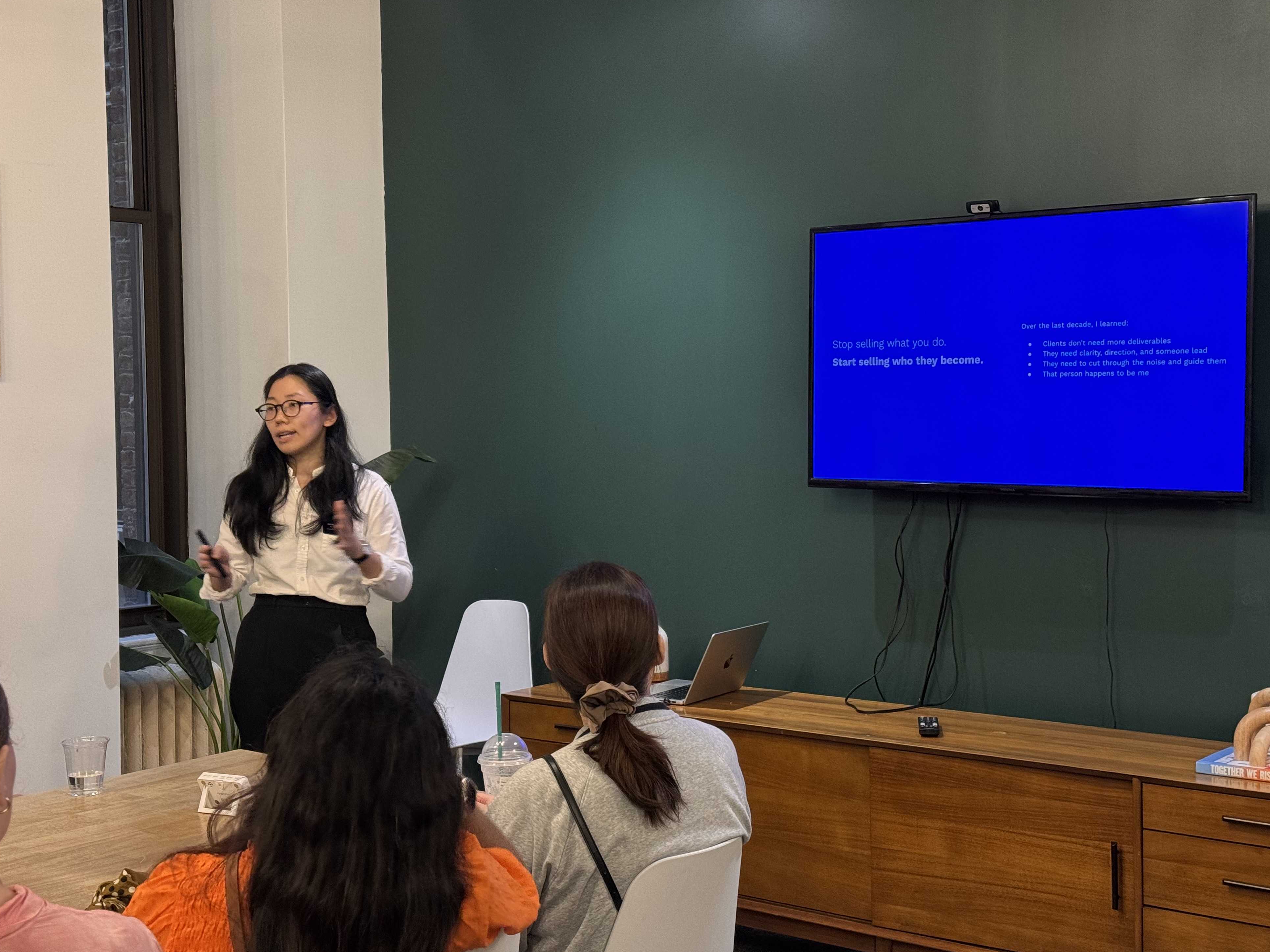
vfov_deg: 29.1
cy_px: 466
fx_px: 1834
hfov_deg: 38.2
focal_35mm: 50
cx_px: 652
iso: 250
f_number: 1.78
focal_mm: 6.76
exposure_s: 1/40
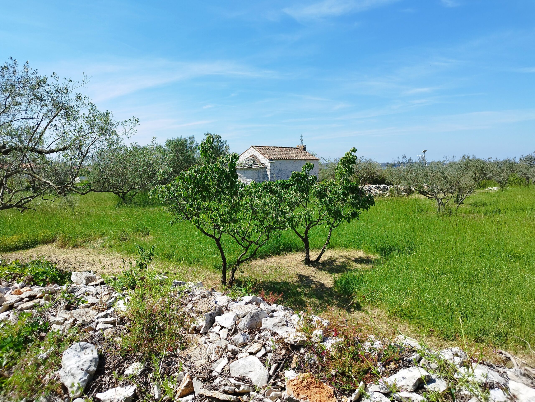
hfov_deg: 71.6
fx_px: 371
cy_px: 201
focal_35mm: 24
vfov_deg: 56.8
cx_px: 268
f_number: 1.89
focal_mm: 5.89
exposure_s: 1/679
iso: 50
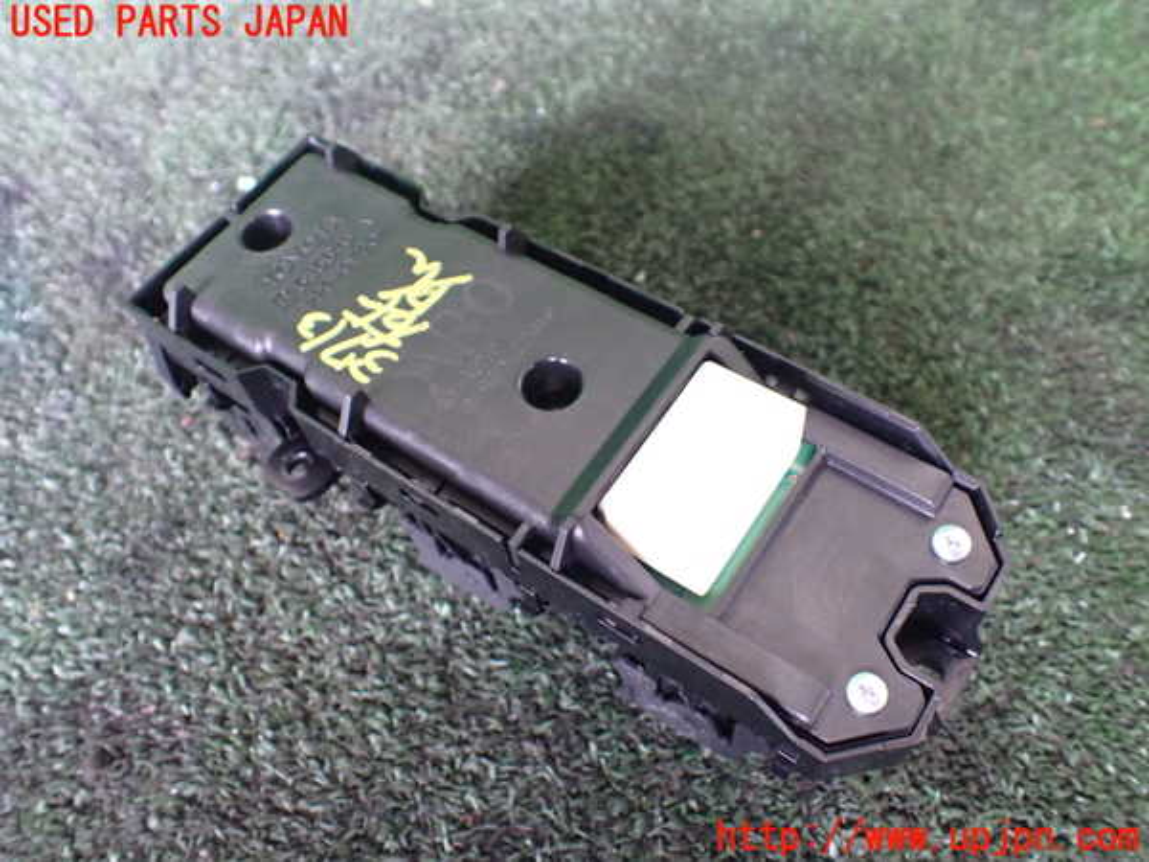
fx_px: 996
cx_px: 574
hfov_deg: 60.0
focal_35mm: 30
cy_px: 431
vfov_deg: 46.8
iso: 800
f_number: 2.3
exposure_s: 1/40
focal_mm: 5.4
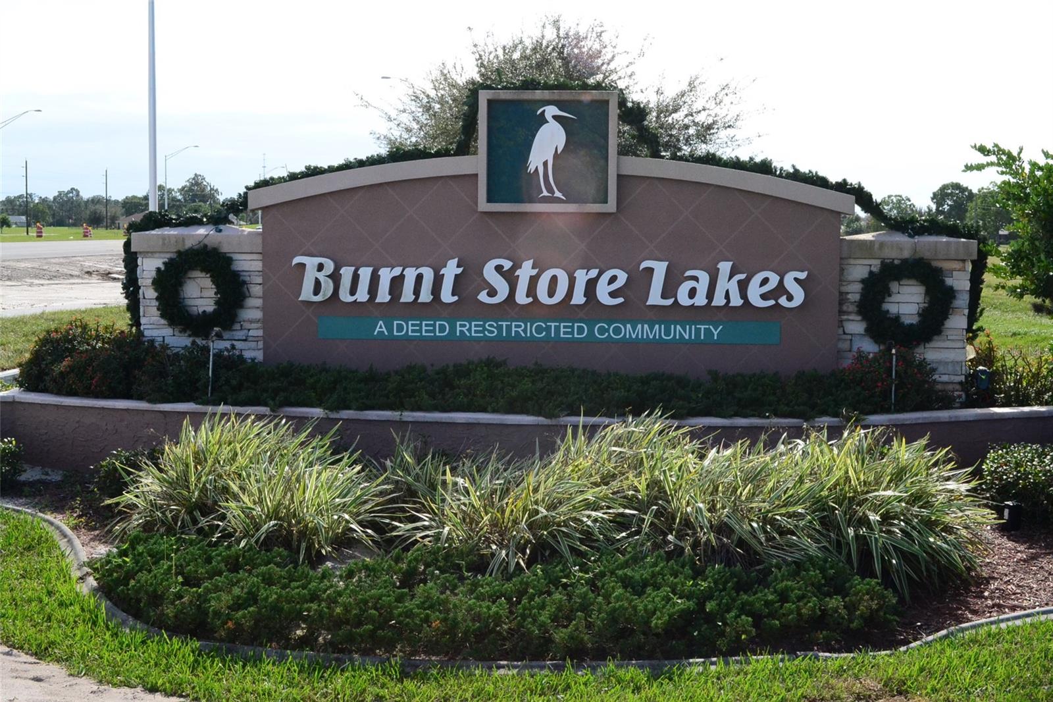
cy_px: 351
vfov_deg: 28.1
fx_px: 1404
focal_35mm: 48
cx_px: 526
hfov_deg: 41.1
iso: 1600
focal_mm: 32
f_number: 13
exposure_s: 1/640
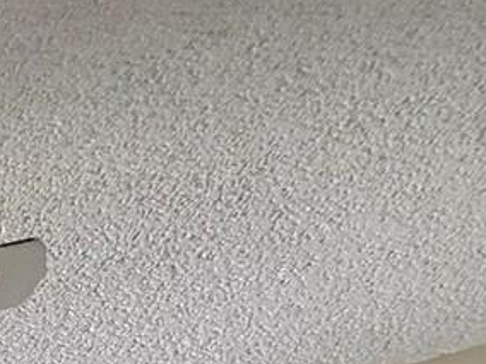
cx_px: -719
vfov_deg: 12.6
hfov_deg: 14.4
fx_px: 1109
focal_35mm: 79
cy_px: 964
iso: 160
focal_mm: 2.22
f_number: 2.2
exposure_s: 1/99
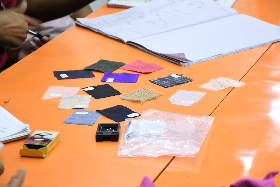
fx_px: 1167
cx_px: 140
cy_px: 94
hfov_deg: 13.7
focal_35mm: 150
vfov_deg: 9.1
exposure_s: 1/50
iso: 3200
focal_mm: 100
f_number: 7.1
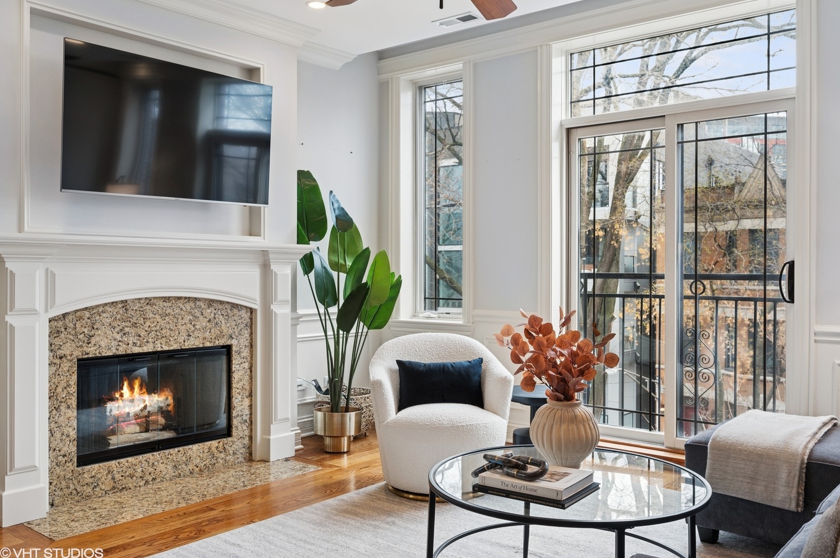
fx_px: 723
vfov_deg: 42.2
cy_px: 277
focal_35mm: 31
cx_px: 426
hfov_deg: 60.3
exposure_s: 1/13
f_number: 10
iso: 100
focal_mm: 30
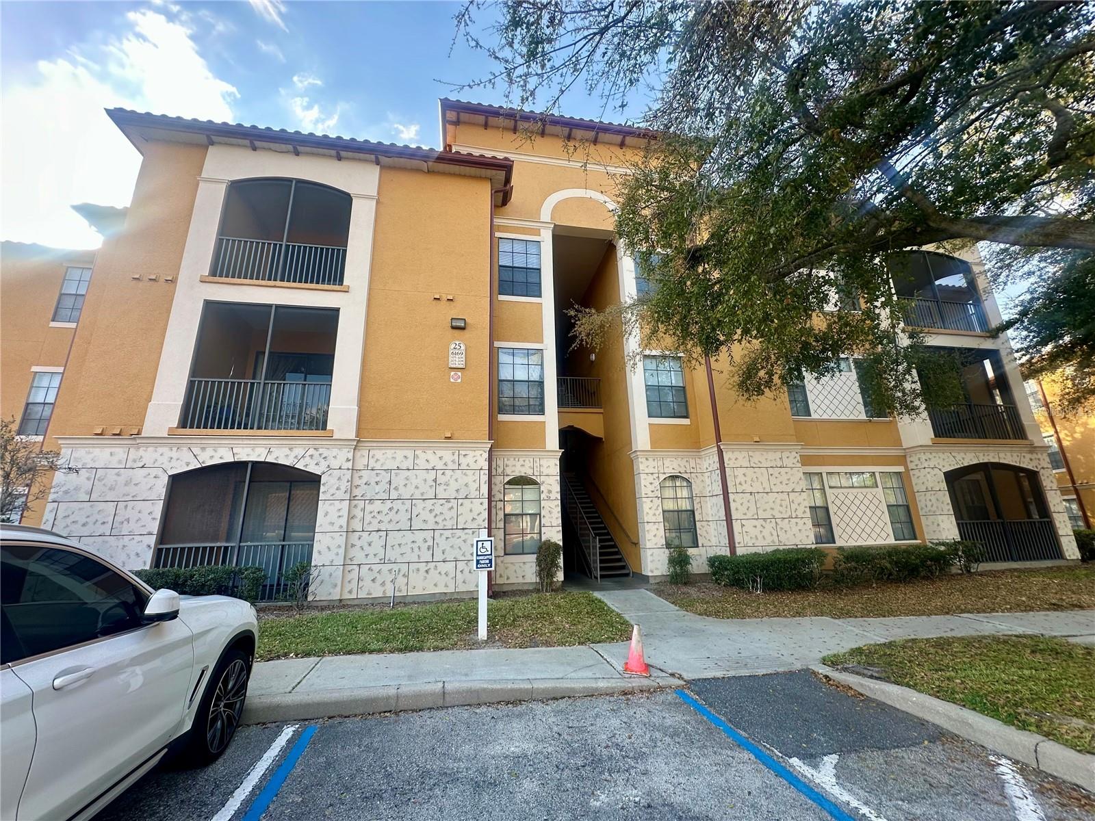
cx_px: 548
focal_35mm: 14
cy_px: 410
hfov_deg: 102.1
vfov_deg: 85.7
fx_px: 443
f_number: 2.2
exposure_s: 1/310
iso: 40
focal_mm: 2.22
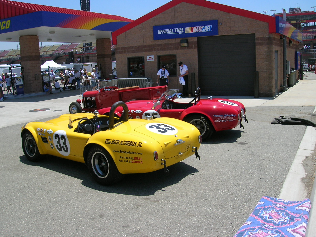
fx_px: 310
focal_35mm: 34
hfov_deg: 54.0
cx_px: 158
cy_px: 118
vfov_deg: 41.8
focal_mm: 5.7
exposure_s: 1/420
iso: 50
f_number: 4.9
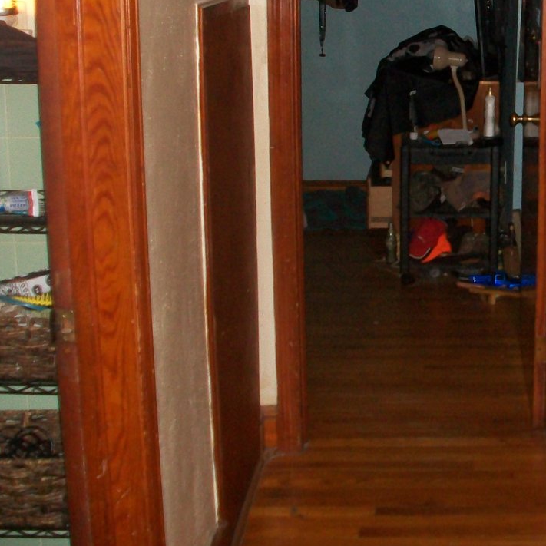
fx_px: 1142
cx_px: 526
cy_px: 161
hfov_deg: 25.7
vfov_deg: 26.7
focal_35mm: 64
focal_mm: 5.7
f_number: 2.8
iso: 160
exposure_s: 1/60
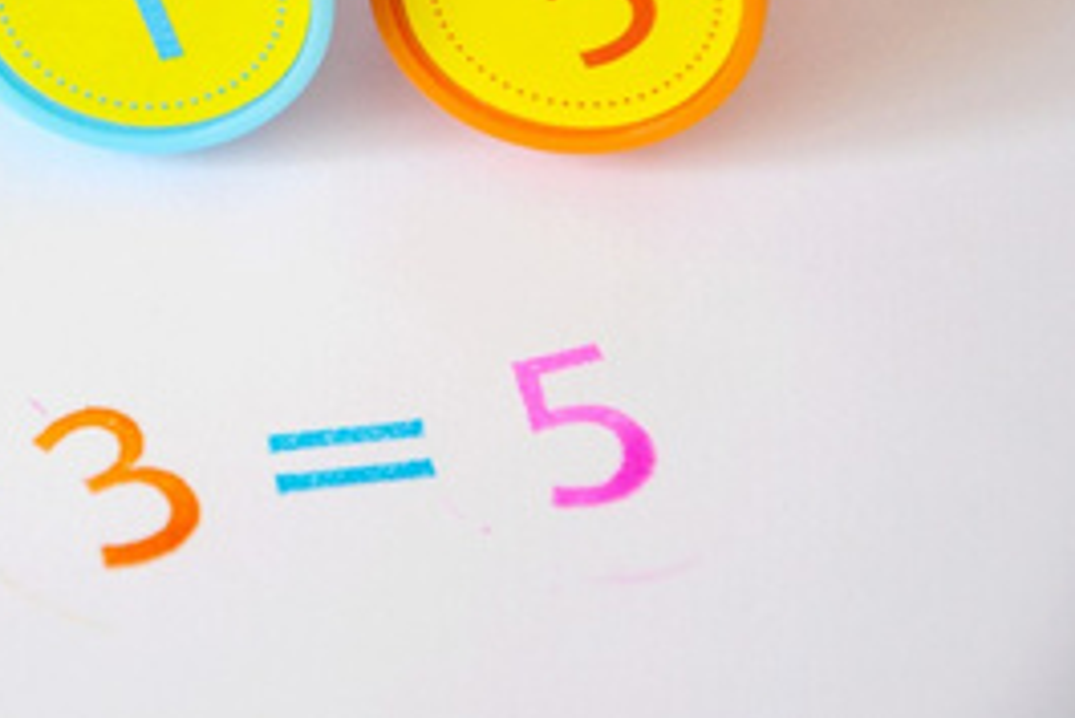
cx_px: 170
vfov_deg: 5.9
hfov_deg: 8.8
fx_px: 6991
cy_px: 122
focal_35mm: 234
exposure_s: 1/60
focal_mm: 92
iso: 1250
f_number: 5.6
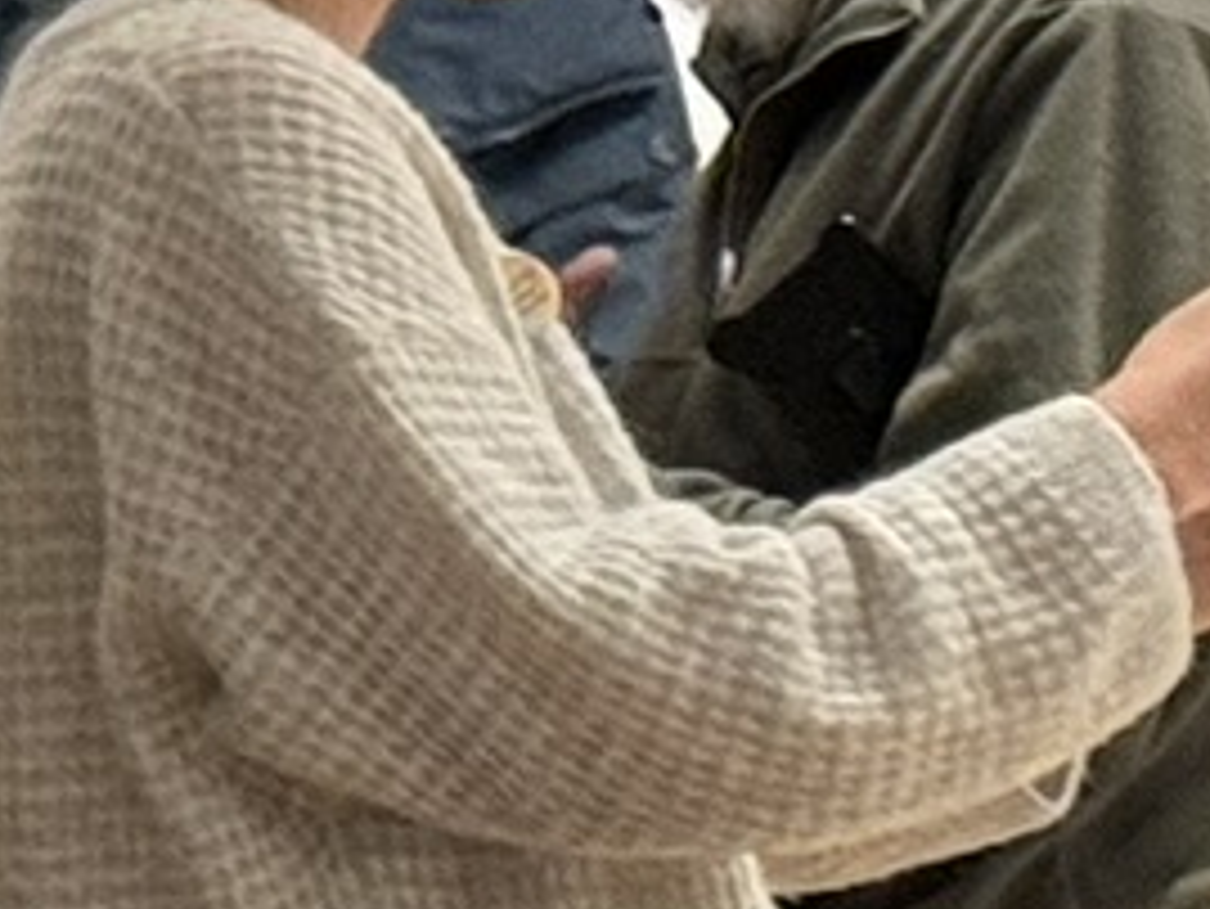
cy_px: -180
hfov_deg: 5.1
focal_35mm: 365
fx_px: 12764
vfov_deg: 4.1
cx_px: -2888
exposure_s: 1/50
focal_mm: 6.76
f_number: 1.78
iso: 200
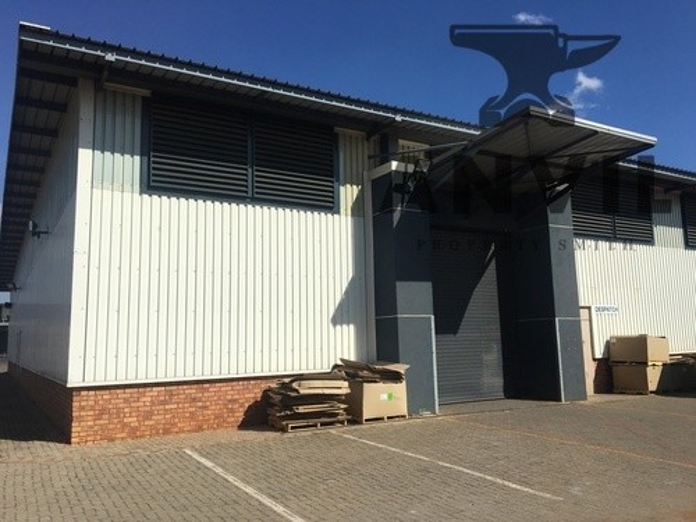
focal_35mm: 29
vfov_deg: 48.2
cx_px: 348
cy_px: 261
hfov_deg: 61.7
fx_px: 583
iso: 25
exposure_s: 1/4274
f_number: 2.2
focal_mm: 4.15
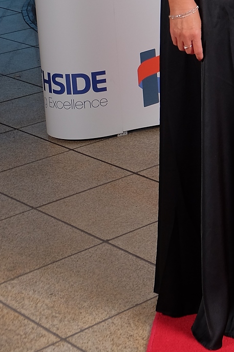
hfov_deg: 12.7
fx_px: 1024
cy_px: -54
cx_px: 293
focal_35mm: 105
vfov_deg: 18.6
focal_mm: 26.5
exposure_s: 1/180
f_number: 3.6
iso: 400
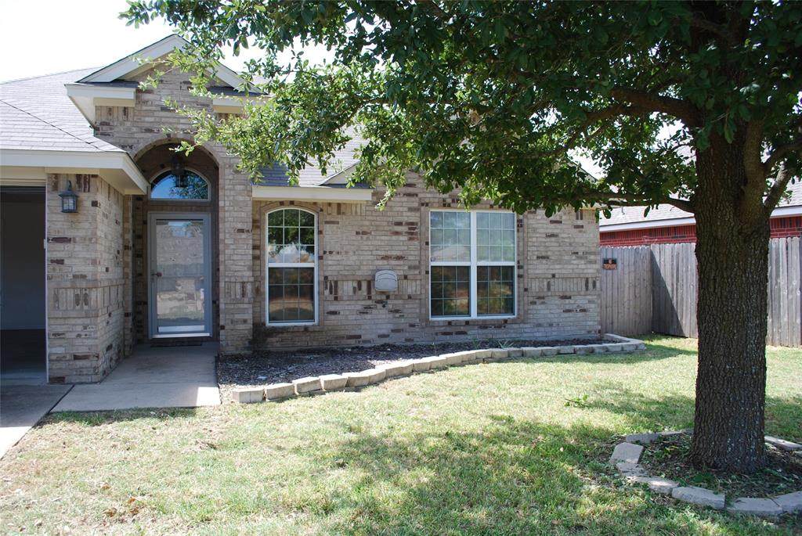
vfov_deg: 48.0
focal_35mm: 27
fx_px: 602
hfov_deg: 67.3
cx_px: 401
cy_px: 268
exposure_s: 1/125
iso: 100
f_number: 5.6
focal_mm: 18
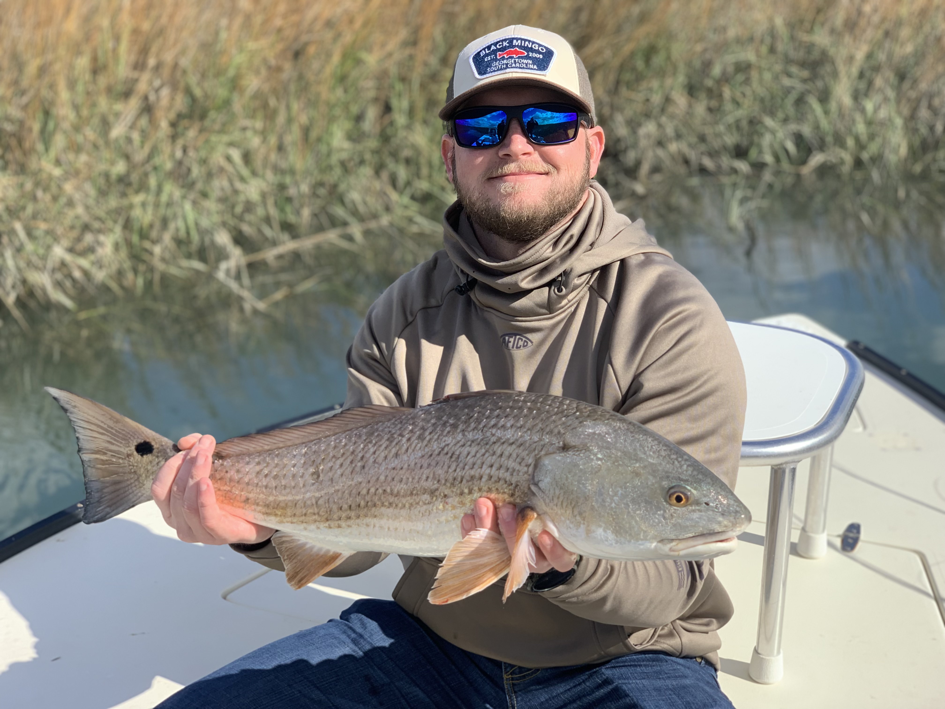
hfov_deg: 36.8
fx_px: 1420
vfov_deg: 28.0
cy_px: 354
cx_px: 472
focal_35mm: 52
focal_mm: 6
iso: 16
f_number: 2.4
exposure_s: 1/978
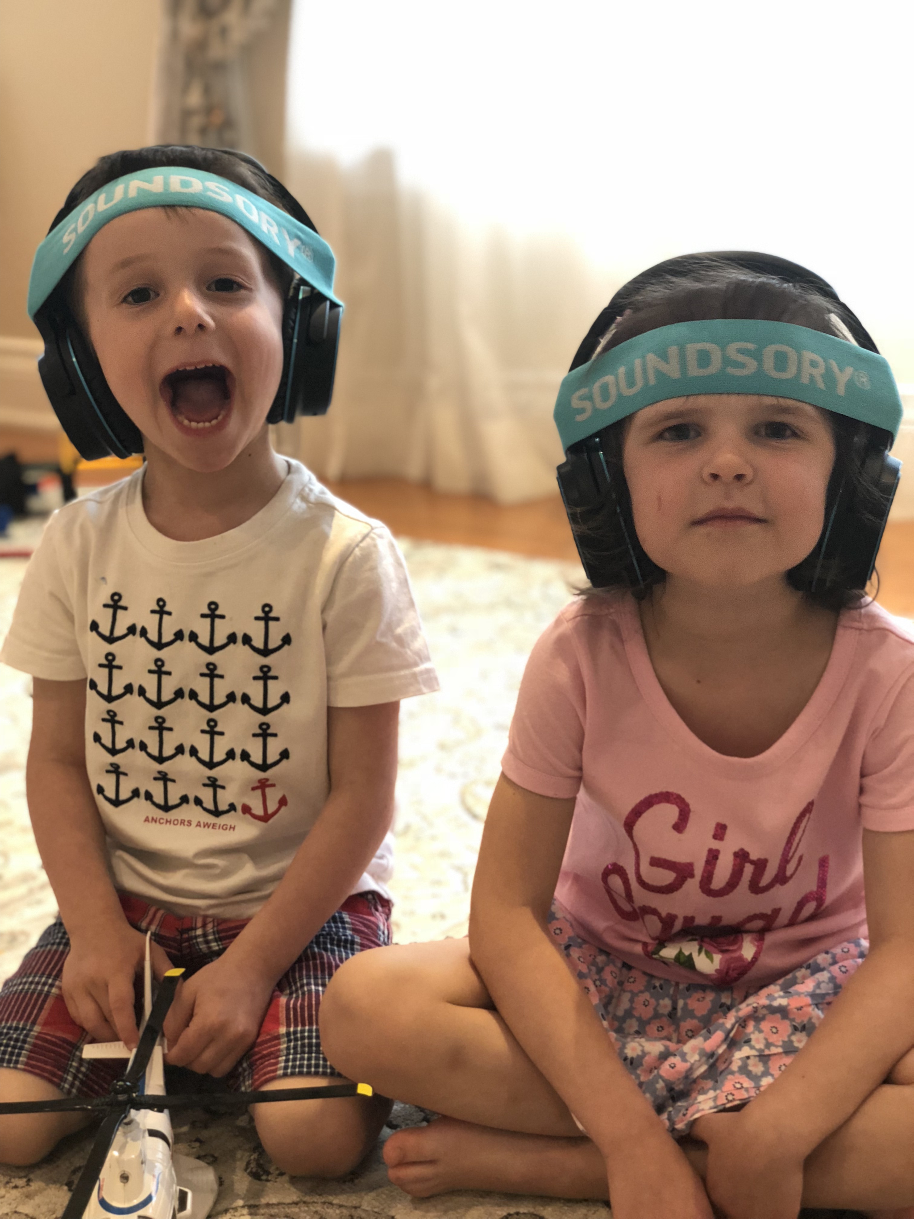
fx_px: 1831
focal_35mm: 52
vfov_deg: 36.8
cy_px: 610
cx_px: 457
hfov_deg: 28.0
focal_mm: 6
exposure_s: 1/19
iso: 160
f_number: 2.4
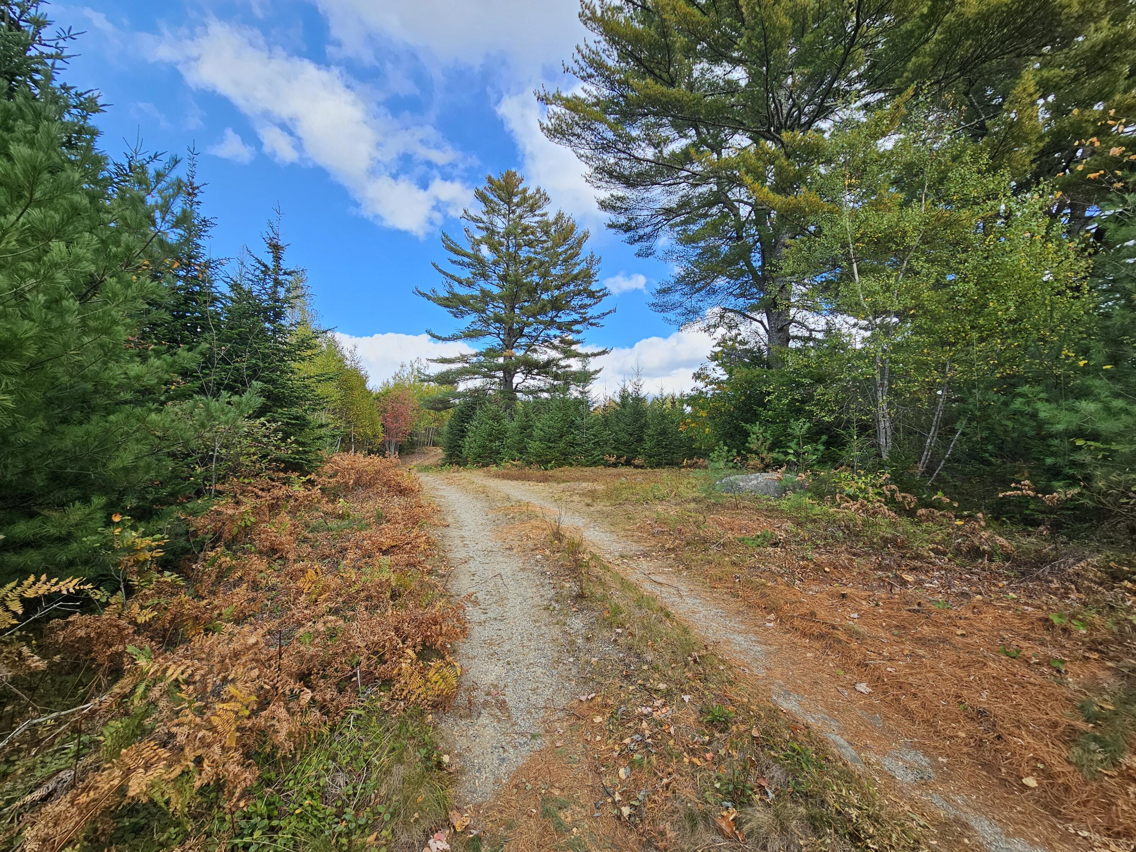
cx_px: 568
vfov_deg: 89.9
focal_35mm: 13
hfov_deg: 106.2
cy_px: 426
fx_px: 427
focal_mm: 2.2
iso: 50
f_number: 2.2
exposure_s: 1/586
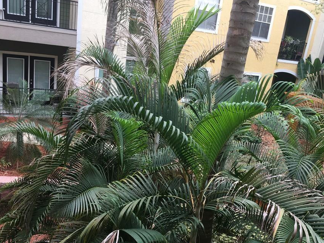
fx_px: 328
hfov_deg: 52.3
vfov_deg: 40.7
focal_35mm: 35
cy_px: 131
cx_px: 192
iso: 25
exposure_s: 1/60
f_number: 2.2
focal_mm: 4.15
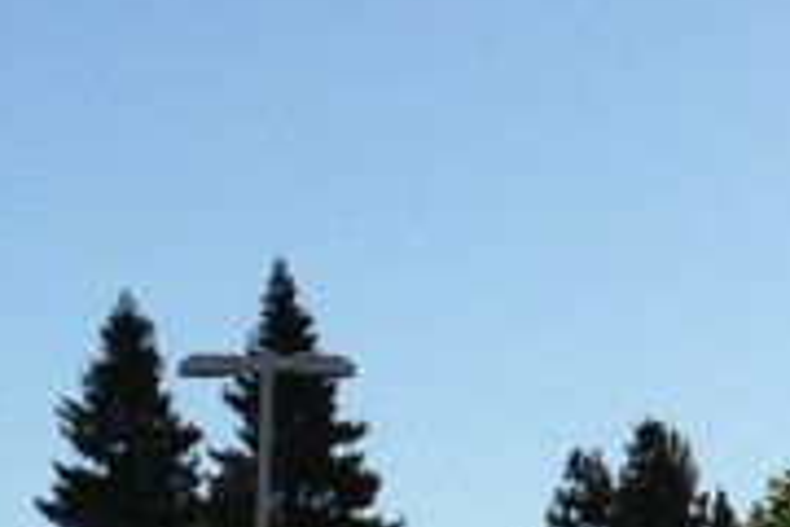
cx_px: 1312
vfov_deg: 5.6
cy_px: -105
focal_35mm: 244
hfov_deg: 8.2
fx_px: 5354
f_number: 2.4
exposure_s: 1/3623
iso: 50
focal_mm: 4.12
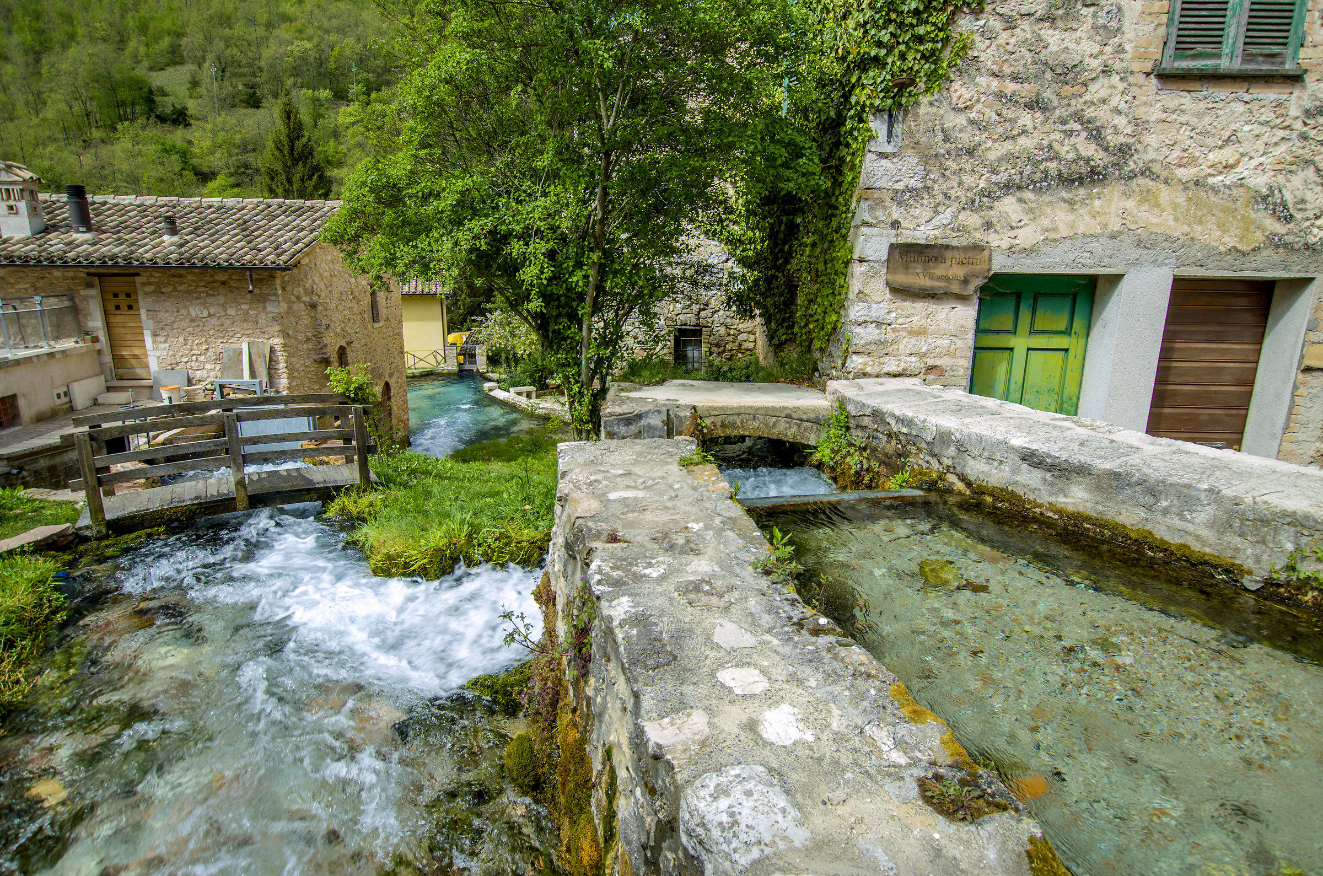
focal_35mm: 20
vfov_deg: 63.0
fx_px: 715
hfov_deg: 85.5
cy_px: 438
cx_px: 662
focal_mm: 13
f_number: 7.1
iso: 125
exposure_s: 1/100
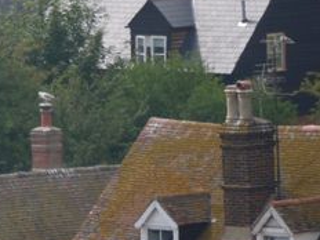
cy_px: -186
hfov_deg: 1.1
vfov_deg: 0.8
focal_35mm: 1766
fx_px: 16325
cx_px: -274
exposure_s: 1/400
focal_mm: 200
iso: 100
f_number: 5.6
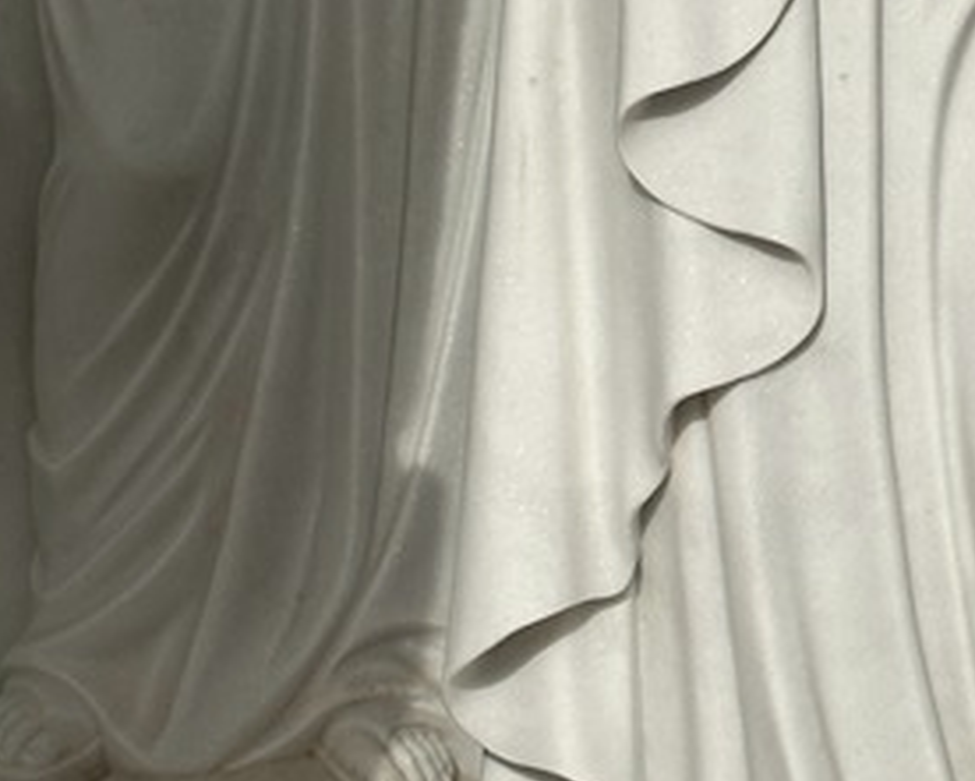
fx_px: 5225
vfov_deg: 8.5
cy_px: 101
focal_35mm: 181
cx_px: 887
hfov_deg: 10.6
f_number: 1.78
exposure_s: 1/9804
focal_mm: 6.86
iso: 64
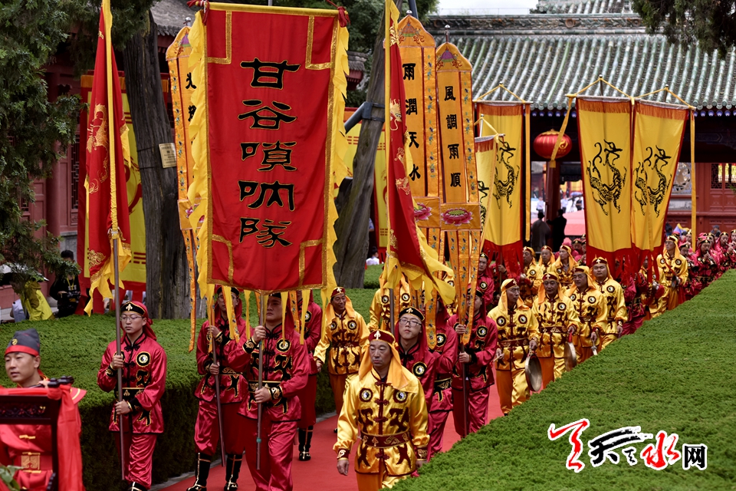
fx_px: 1635
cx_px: 368
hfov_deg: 25.4
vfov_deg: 17.1
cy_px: 246
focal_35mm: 80
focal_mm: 80
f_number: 4.5
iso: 250
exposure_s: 1/250
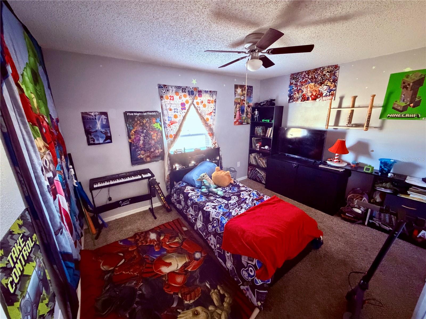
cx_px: 213
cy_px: 160
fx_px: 172
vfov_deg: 85.7
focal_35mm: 14
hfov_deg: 102.1
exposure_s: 1/60
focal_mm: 2.22
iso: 1250
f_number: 2.2
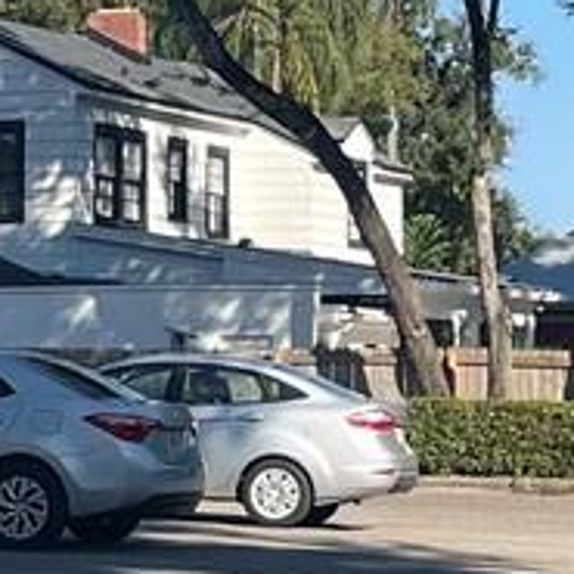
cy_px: 90
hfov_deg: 8.8
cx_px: 164
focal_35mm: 199
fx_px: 3733
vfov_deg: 8.8
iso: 32
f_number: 1.6
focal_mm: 4.2
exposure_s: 1/2959
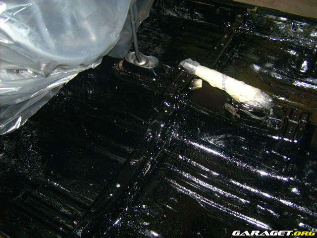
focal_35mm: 35
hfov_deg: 52.6
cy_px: 119
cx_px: 158
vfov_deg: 40.7
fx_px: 321
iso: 100
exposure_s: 1/60
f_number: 2.8
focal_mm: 5.95
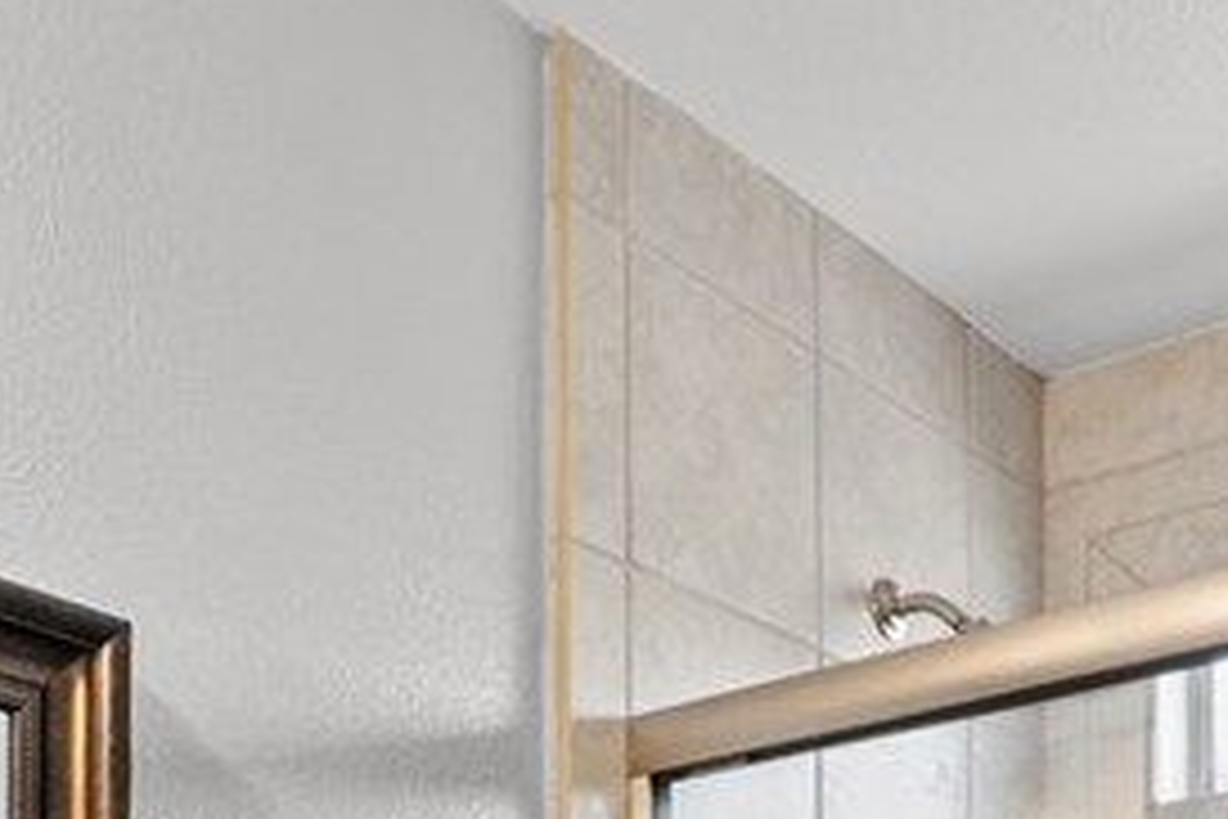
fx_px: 2047
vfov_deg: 19.0
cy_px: 1334
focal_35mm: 60
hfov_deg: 33.4
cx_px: 535
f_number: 8
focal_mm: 16
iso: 2000
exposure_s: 1/20
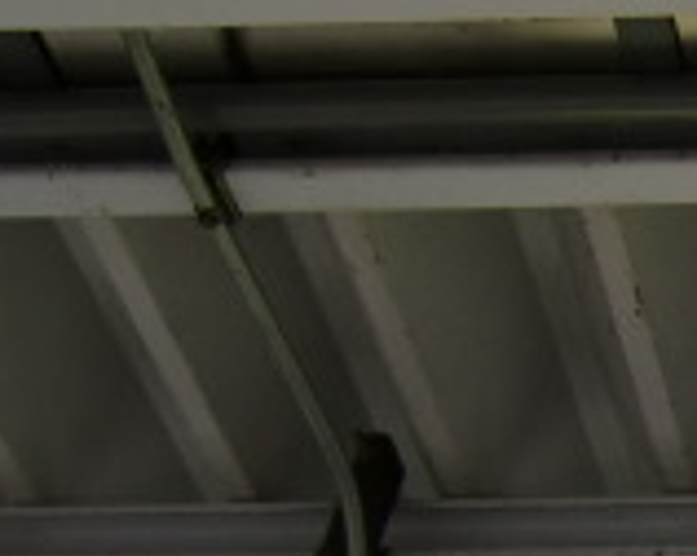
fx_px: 2287
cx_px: 1315
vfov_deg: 12.7
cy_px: 975
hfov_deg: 14.8
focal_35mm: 111
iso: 64
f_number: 2.6
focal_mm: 4.9
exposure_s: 1/60
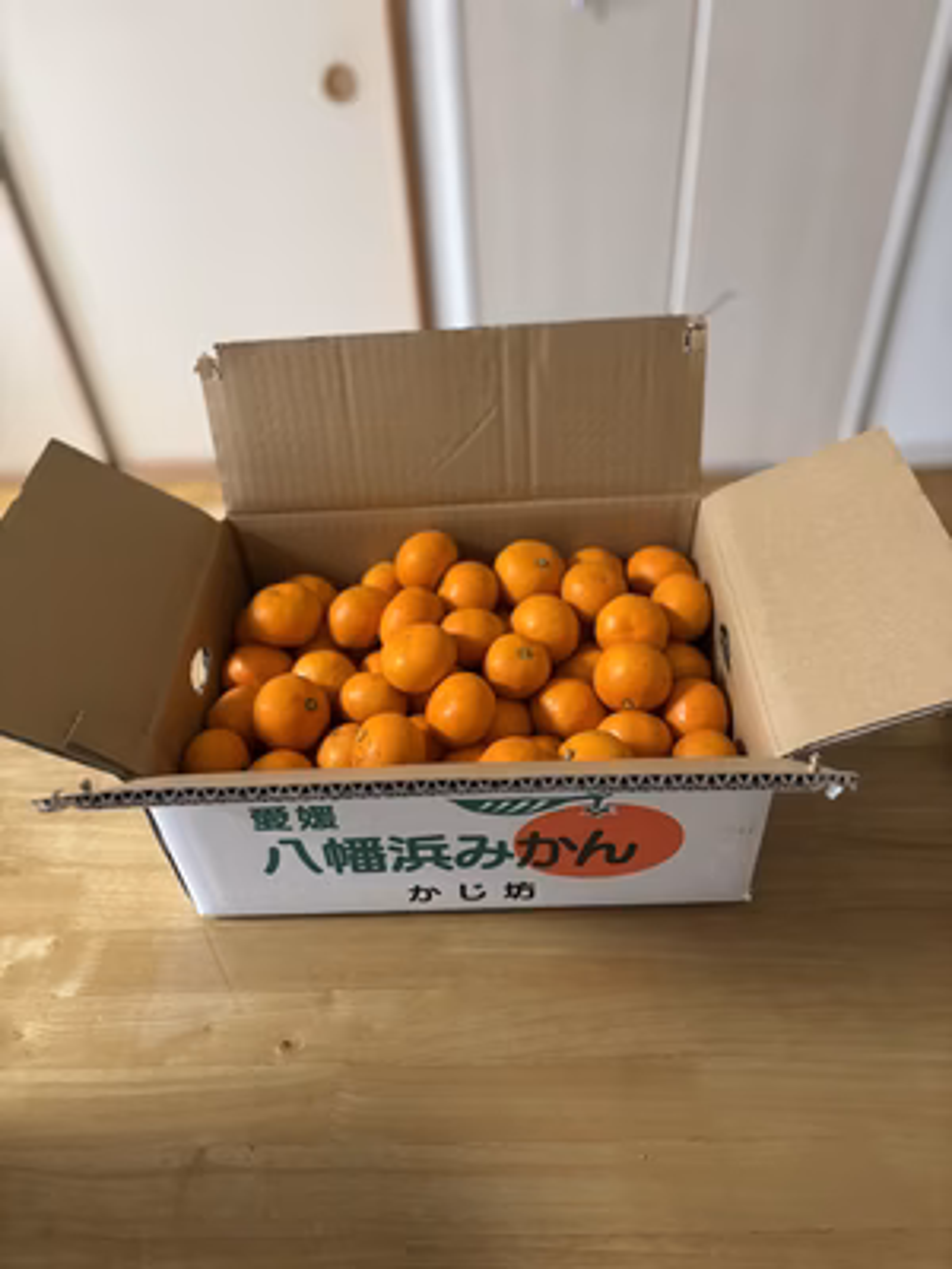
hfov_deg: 53.1
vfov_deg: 67.3
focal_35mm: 26
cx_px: 476
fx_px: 953
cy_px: 634
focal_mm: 5.96
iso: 320
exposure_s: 1/50
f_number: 1.6
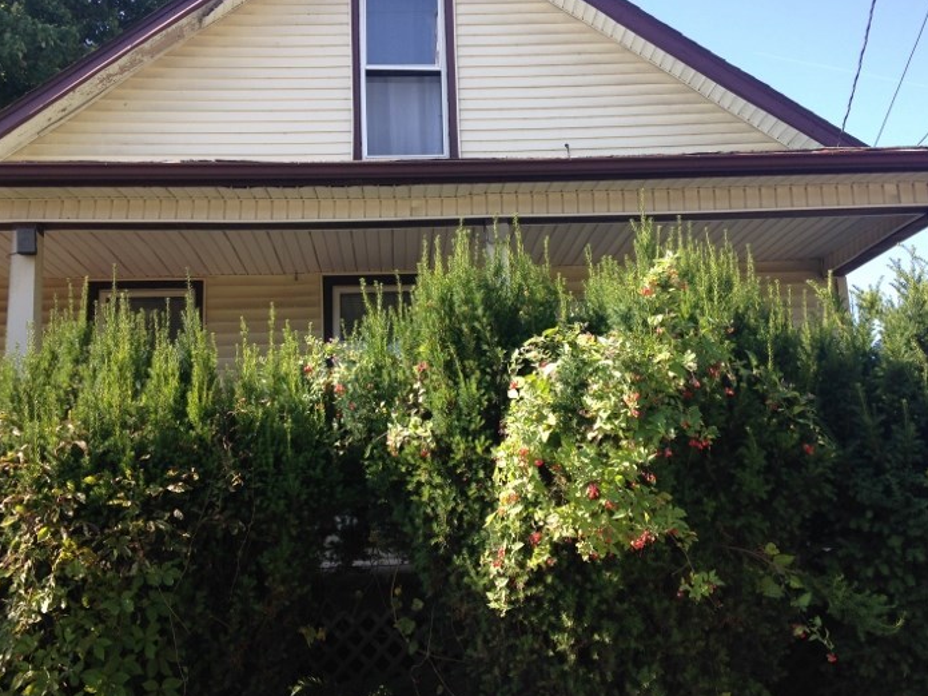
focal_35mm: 38
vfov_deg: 37.7
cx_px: 443
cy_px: 345
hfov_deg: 49.0
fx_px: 1019
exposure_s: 1/364
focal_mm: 4.12
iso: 50
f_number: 2.4
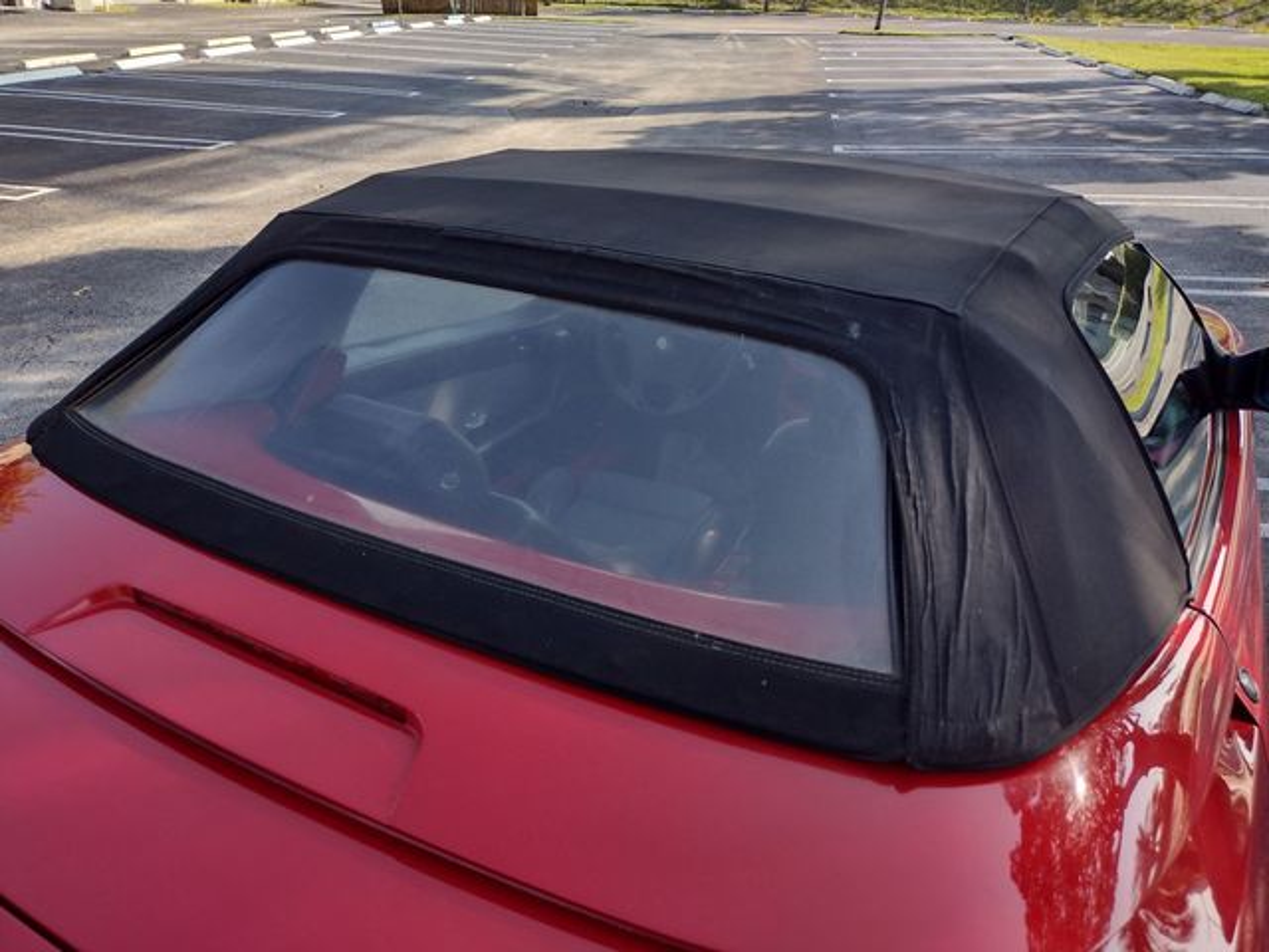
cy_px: 476
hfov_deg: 65.3
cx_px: 634
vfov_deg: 51.4
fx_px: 990
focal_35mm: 27
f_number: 1.7
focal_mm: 4.71
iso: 100
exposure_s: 1/1039
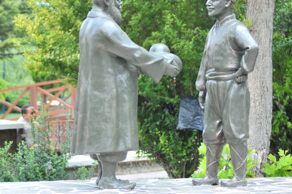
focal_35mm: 203
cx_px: 157
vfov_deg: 6.8
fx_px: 1642
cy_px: 91
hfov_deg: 10.2
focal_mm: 105
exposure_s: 1/400
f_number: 4.2
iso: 250
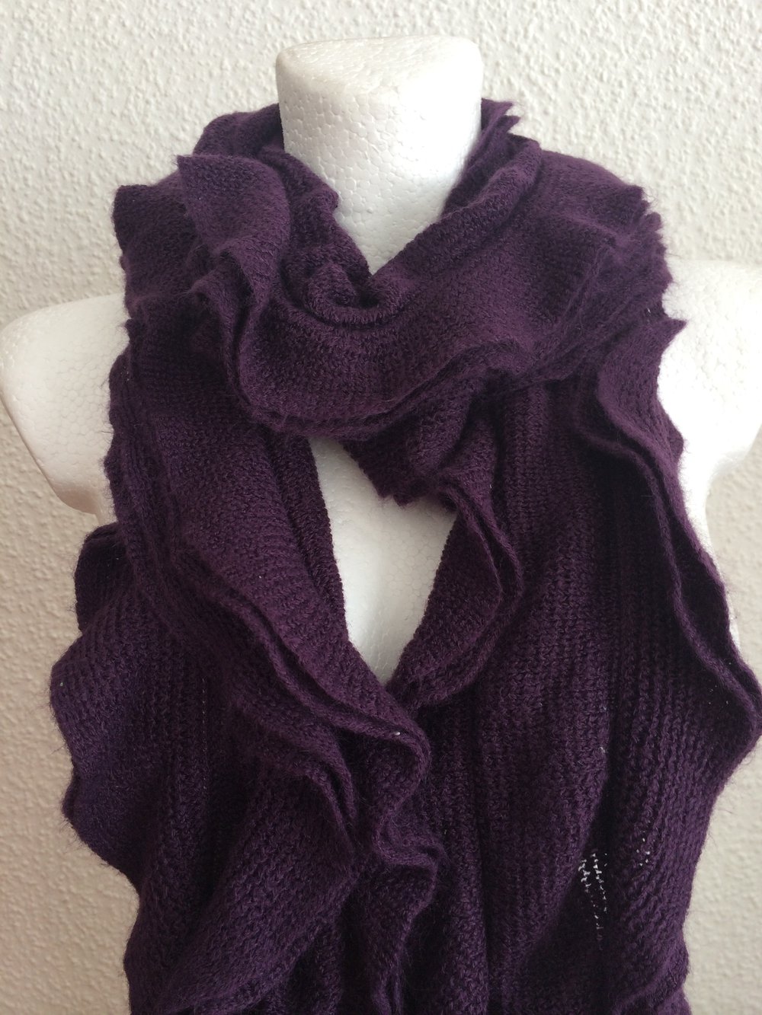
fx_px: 880
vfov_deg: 60.0
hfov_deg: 46.8
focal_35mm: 30
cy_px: 508
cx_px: 381
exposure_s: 1/60
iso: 50
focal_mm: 4.12
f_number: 2.2
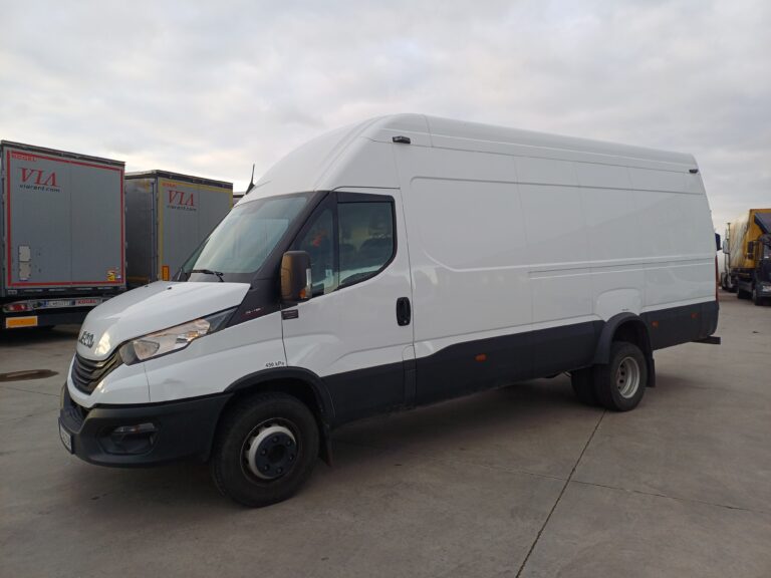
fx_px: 557
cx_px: 386
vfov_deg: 54.9
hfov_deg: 69.4
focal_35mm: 25
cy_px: 289
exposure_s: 1/108
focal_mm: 4.65
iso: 50
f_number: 1.8
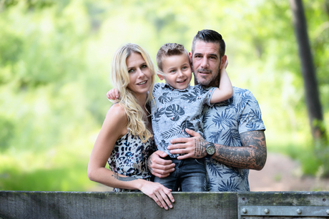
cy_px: 110
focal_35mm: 85
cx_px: 164
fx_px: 776
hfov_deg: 23.9
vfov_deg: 16.0
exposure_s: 1/350
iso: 140
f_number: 2
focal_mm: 85
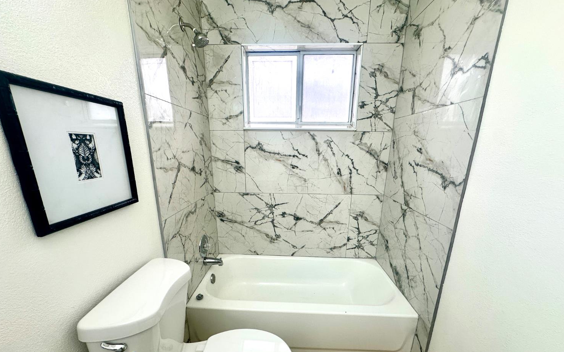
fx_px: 231
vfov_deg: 73.9
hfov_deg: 101.5
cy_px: 212
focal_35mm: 15
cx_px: 280
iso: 125
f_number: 2.2
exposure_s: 1/120
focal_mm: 2.22
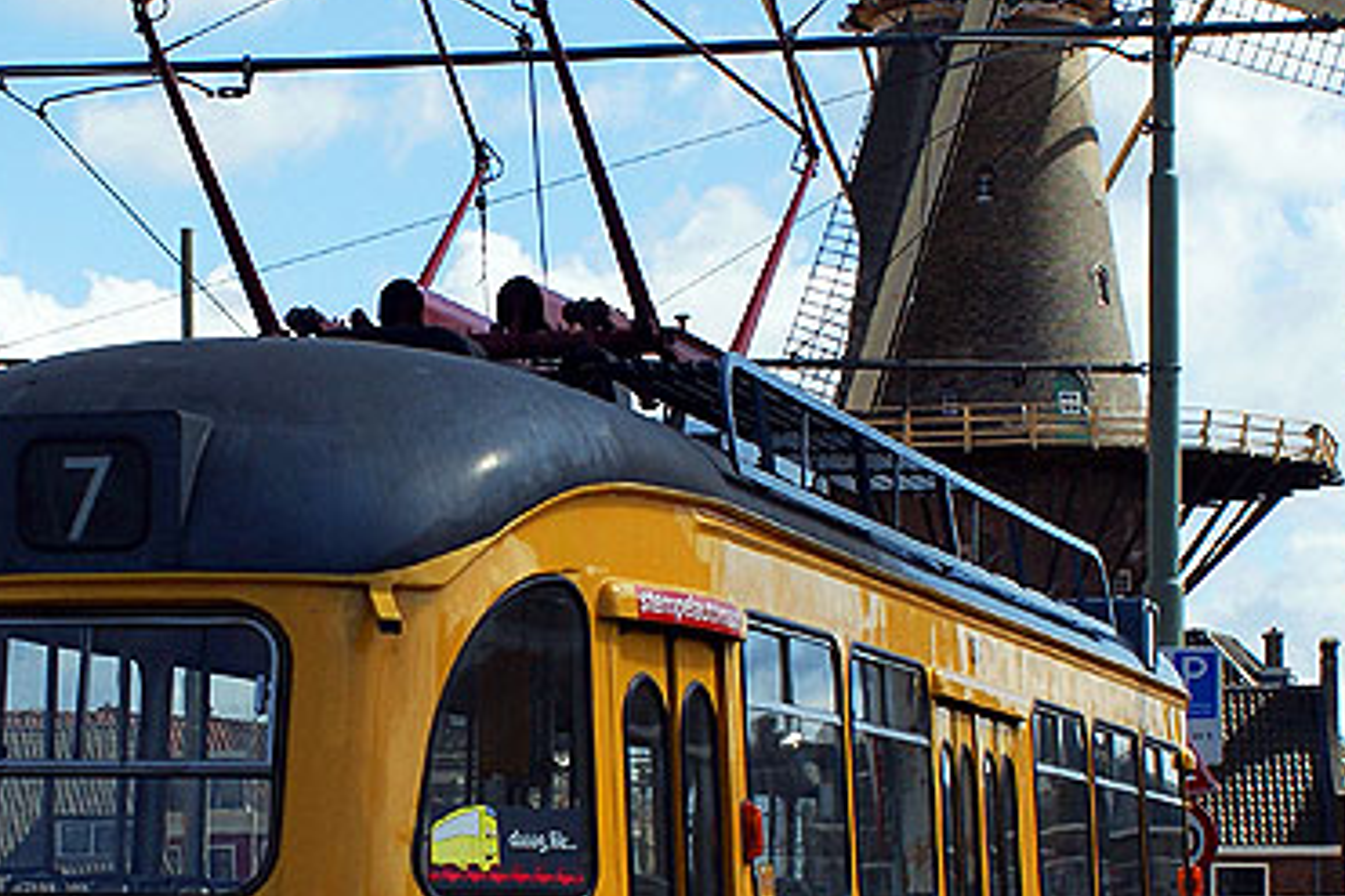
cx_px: 384
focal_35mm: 116
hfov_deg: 17.6
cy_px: 602
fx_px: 4332
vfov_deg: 11.8
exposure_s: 1/500
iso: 200
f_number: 8
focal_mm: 28
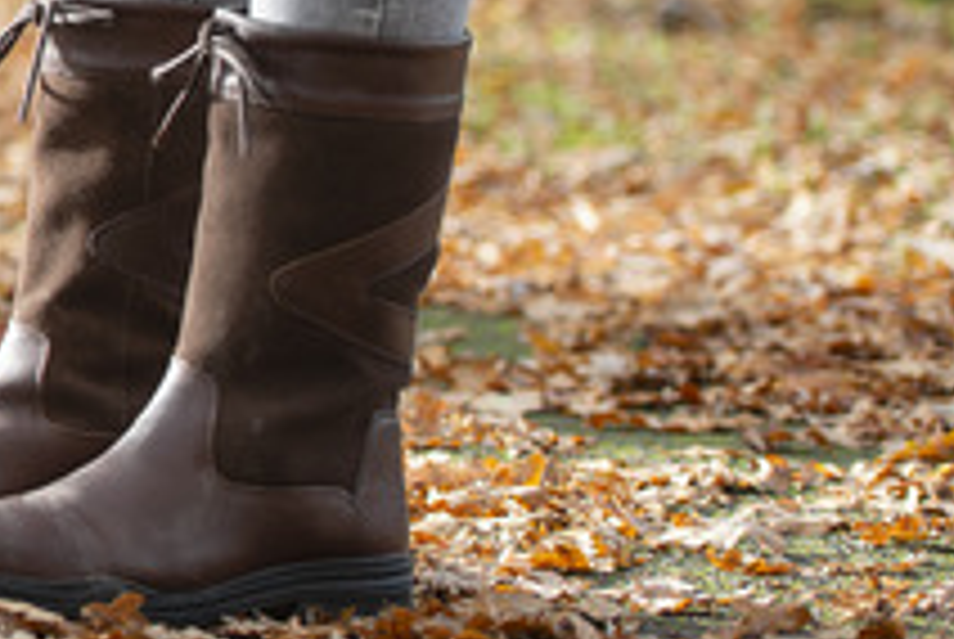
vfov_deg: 5.3
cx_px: -788
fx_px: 6820
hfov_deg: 7.7
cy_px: -140
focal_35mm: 257
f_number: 3.2
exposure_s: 1/500
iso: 400
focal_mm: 70
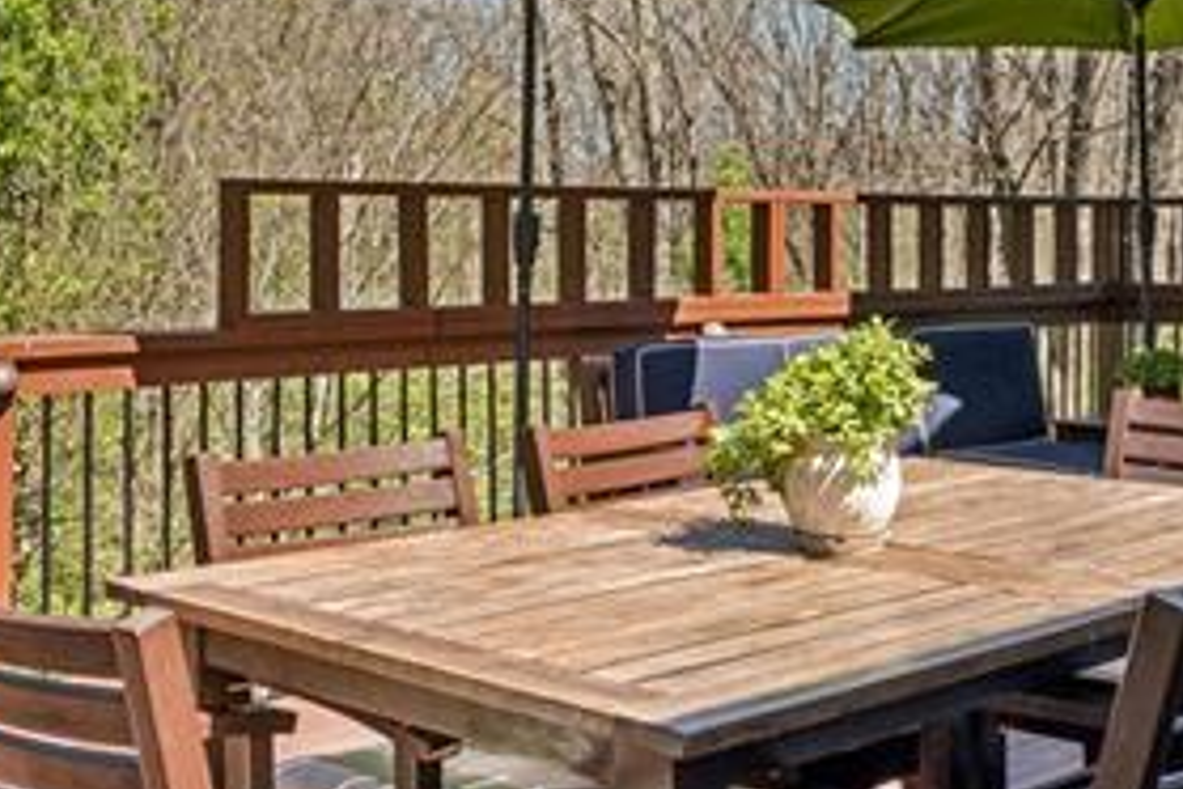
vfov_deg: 23.1
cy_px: 229
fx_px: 1916
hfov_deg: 34.3
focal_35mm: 58
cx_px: 547
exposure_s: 1/30
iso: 100
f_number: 13
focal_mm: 15.9
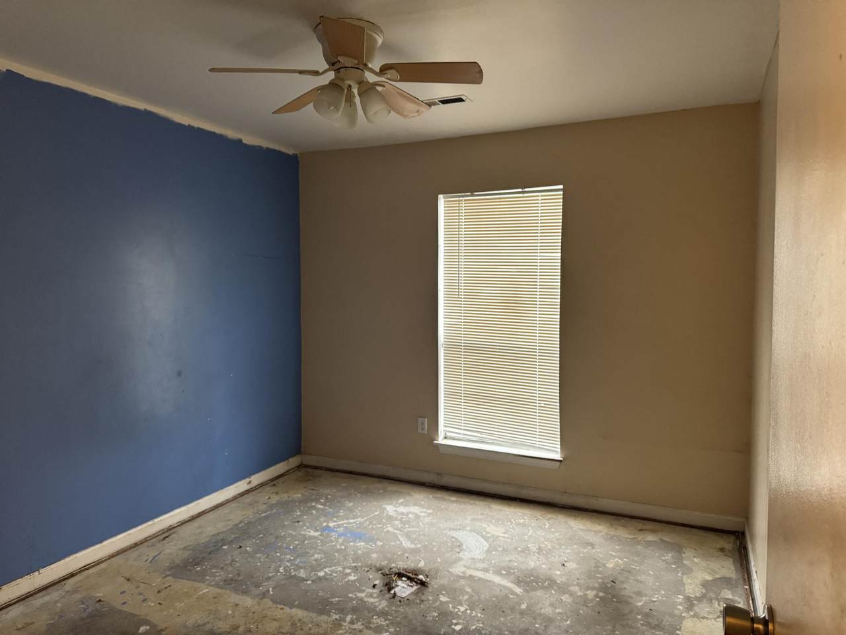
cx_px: 423
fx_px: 587
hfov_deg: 71.6
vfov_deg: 56.8
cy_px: 318
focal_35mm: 24
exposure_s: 1/60
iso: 640
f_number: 1.78
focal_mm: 6.76
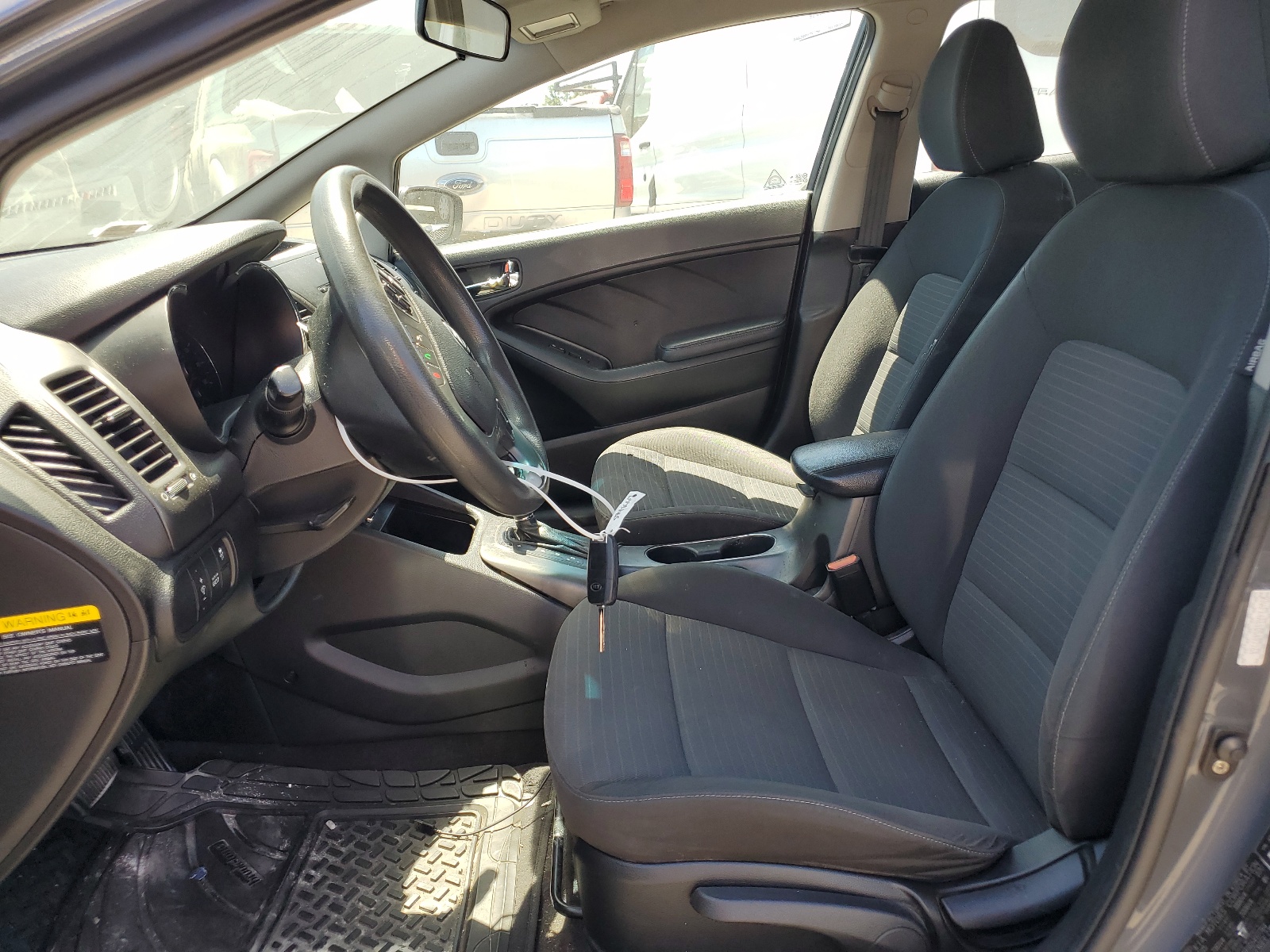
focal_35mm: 26
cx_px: 635
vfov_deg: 53.1
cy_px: 476
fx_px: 954
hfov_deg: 67.3
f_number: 1.5
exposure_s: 1/323
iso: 50
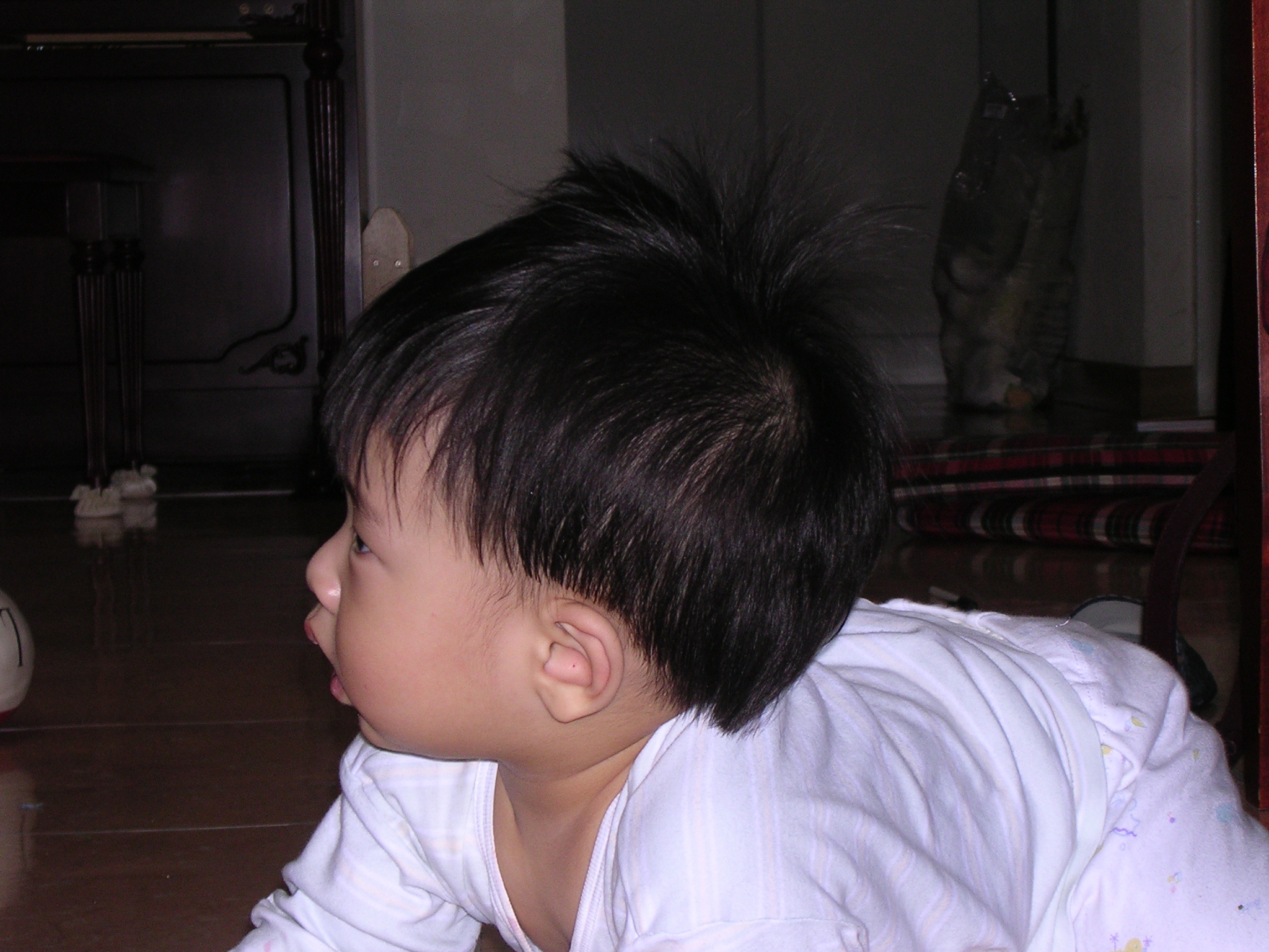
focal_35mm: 91
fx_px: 3336
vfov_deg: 16.2
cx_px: 634
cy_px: 476
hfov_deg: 21.5
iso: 153
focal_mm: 13.7
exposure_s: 1/60.1
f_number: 4.3
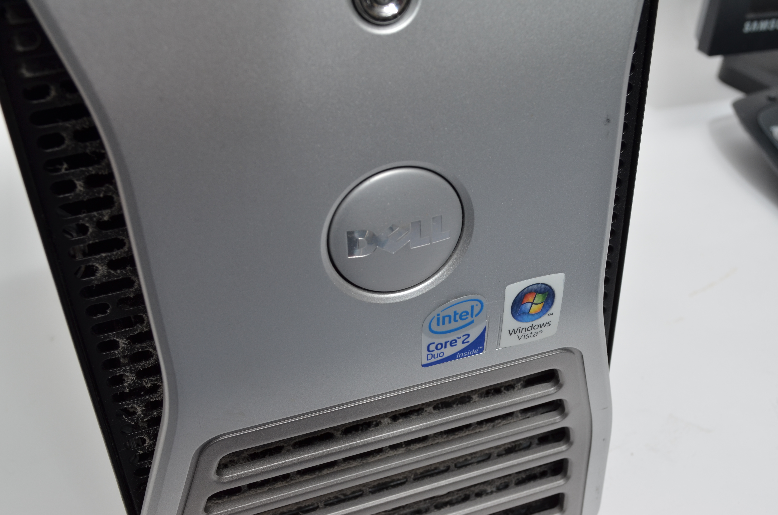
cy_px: 258
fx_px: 841
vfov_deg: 34.1
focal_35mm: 39
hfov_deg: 49.6
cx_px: 389
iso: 250
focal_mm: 26
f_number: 8
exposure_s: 1/125
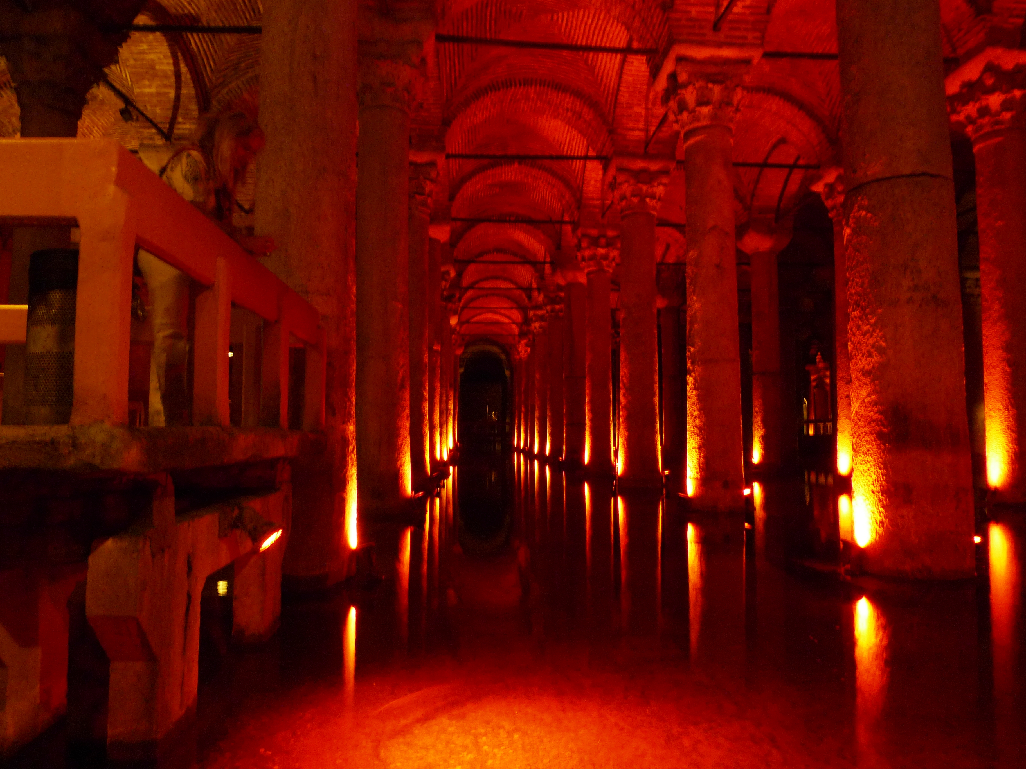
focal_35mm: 24
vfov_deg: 56.8
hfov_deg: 71.6
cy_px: 384
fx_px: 711
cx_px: 513
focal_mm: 5.1
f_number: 4.5
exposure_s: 1.6
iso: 200
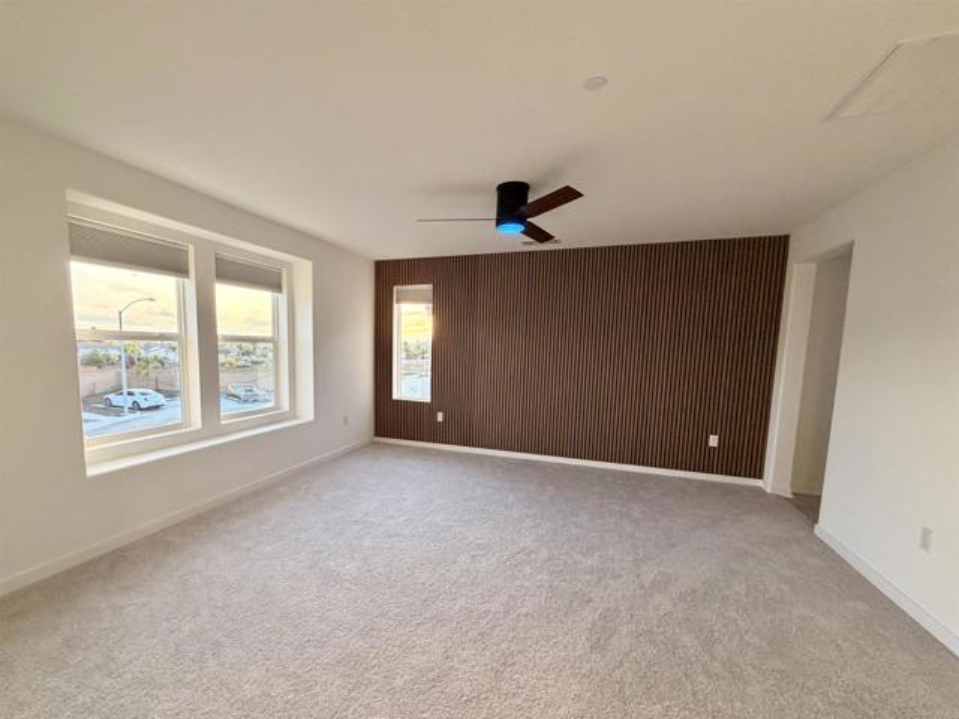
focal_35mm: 14
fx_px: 388
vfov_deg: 85.7
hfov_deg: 102.1
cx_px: 480
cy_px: 360
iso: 320
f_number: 2.2
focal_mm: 2.22
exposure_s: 1/120
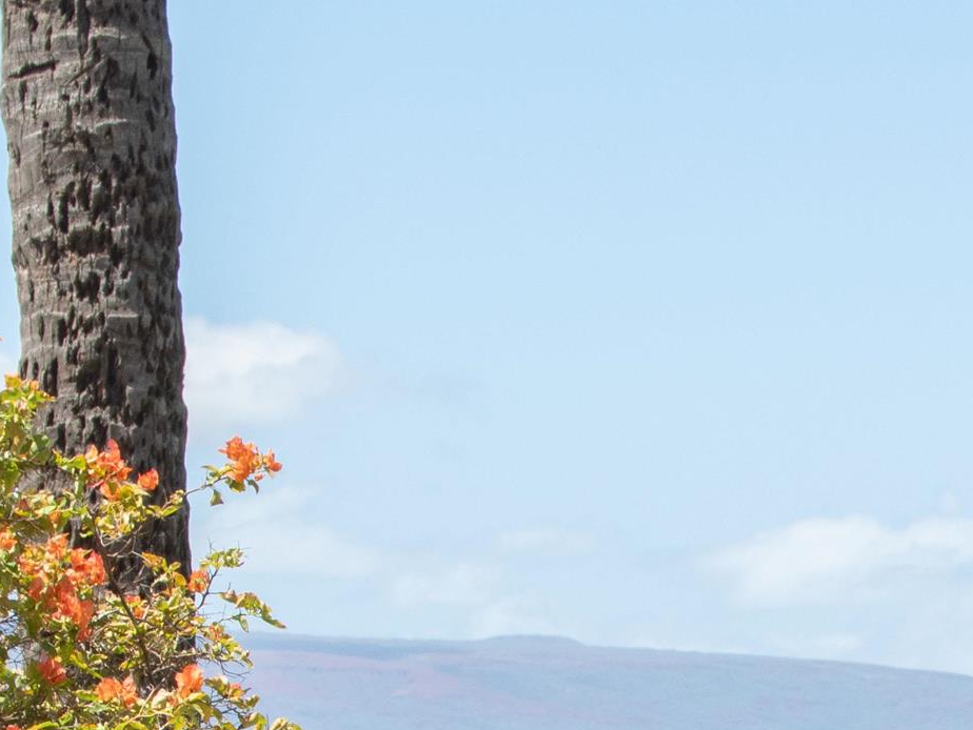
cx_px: 996
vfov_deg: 5.3
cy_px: 1010
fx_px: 7846
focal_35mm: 279
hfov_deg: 7.1
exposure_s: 1/160
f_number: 8
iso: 400
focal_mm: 42
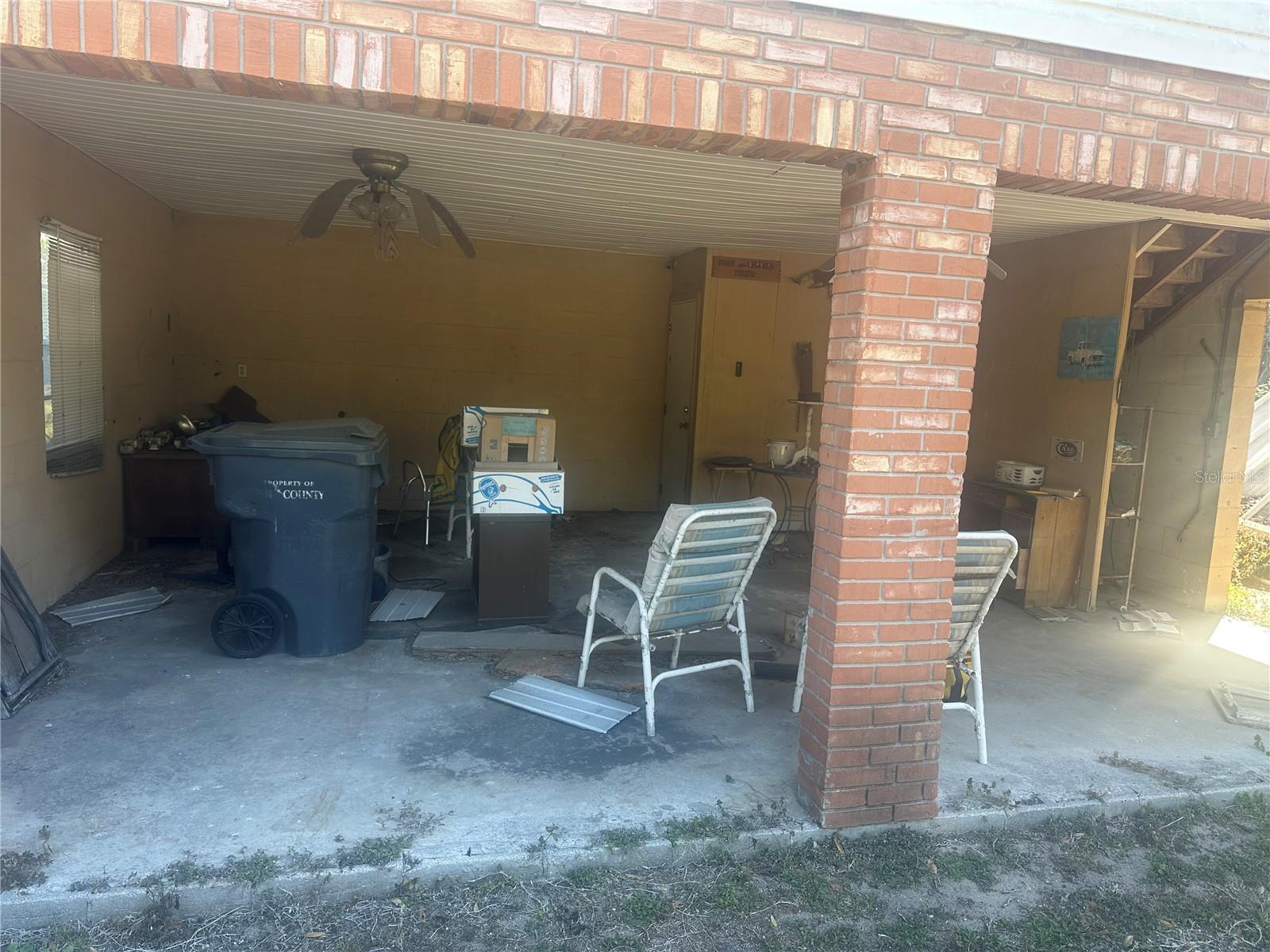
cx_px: 635
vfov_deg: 56.8
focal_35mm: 24
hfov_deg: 71.6
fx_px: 881
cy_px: 476
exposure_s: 1/175
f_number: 1.78
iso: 64
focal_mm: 6.86
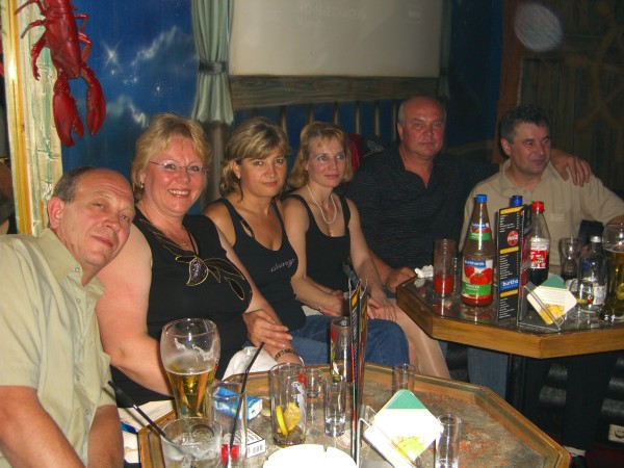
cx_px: 312
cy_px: 234
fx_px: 685
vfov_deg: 37.7
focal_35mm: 38
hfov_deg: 49.0
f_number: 2.8
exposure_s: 1/60
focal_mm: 7.9
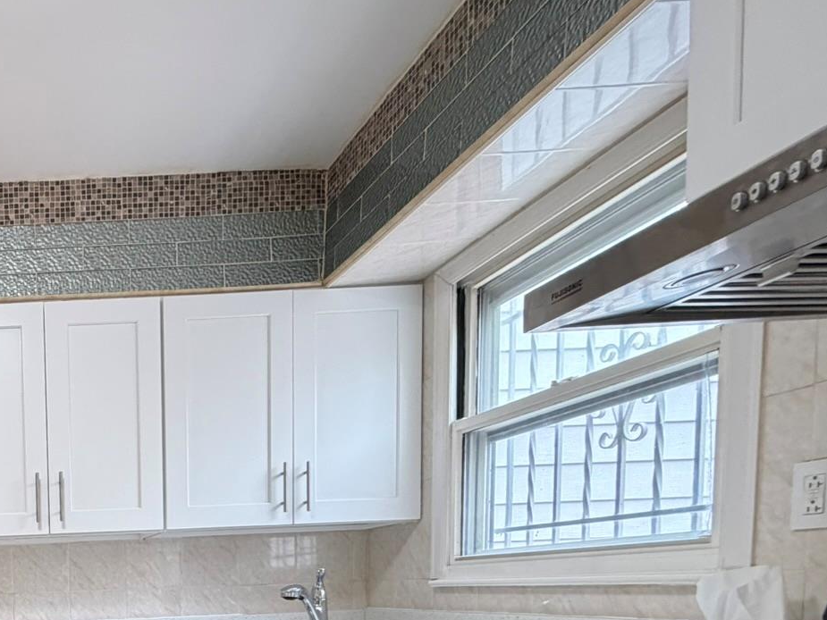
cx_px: -25
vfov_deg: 38.8
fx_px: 741
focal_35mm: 31
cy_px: 655
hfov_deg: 47.1
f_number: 2.2
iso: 250
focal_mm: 2.22
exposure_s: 1/60
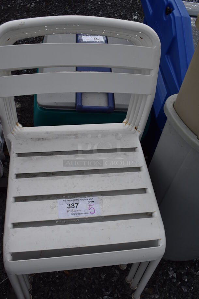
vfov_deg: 55.1
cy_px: 150
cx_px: 100
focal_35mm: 34
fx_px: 286
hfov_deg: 38.4
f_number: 8
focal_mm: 23
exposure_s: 1/640
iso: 200
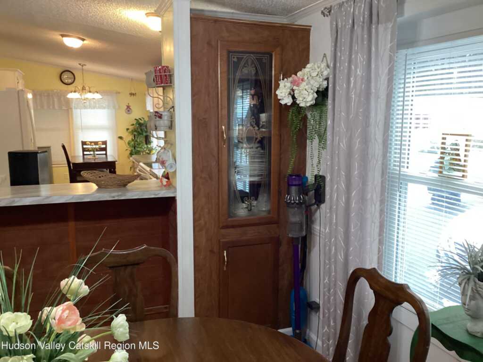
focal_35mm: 31
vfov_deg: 45.4
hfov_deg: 58.4
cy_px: 181
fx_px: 433
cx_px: 242
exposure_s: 1/60
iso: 250
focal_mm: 3.3
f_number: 2.4
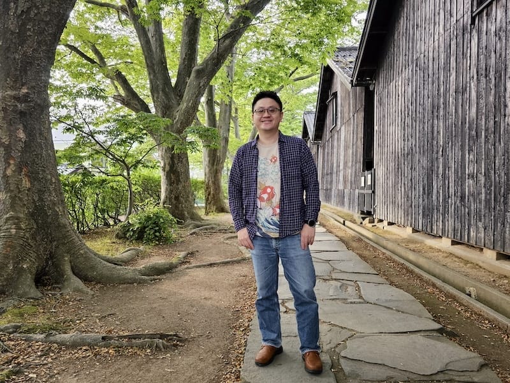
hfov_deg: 73.9
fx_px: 339
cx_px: 255
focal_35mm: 23
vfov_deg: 58.9
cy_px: 192
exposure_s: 1/120
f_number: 1.7
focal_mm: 6.3
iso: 125
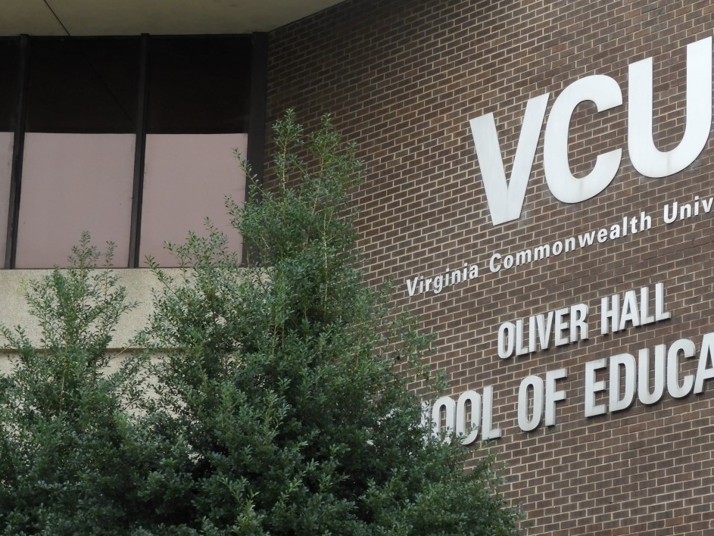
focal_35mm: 145
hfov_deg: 13.6
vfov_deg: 10.2
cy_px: 138
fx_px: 2992
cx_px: 541
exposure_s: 1/60
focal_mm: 17
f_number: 4.8
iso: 160
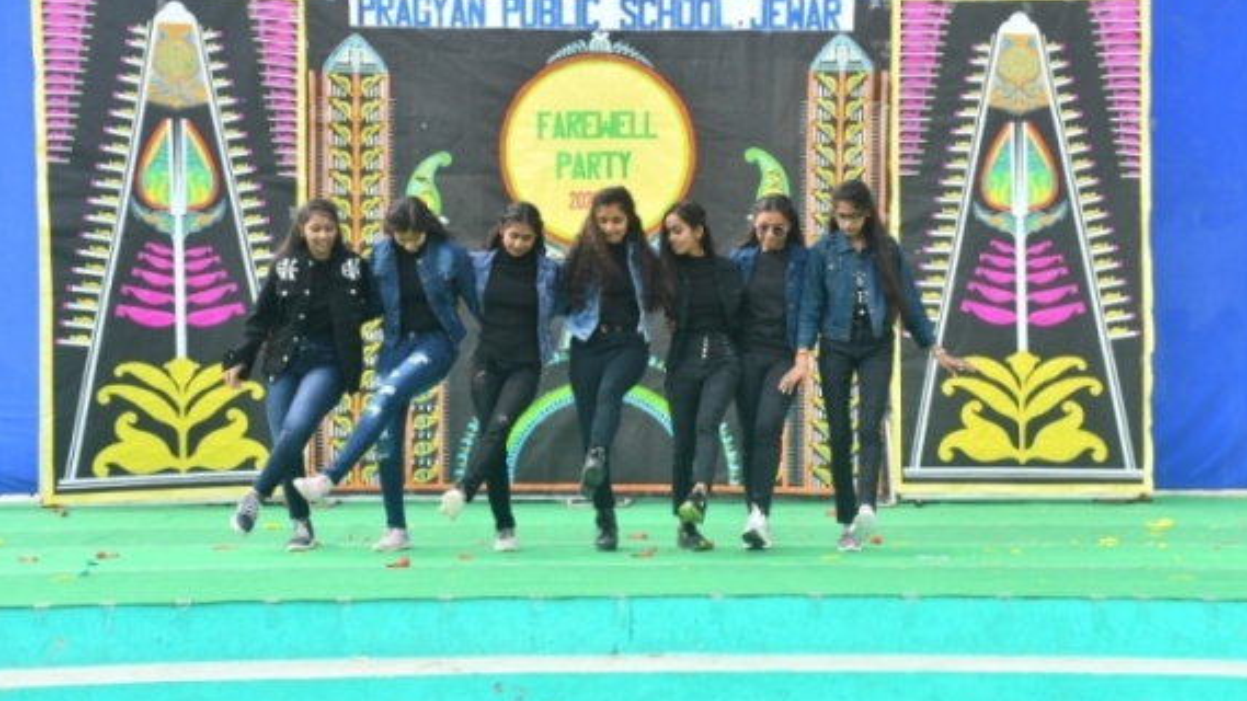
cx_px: 625
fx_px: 2348
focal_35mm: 71
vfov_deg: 17.0
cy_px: 341
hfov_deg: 29.7
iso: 320
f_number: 9
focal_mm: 45
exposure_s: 1/250
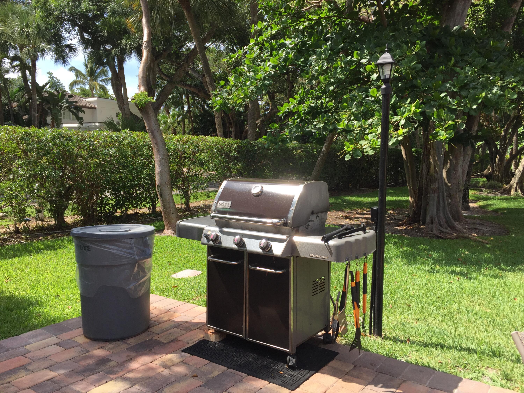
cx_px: 262
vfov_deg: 48.2
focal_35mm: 29
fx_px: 439
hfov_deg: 61.7
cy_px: 196
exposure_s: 1/1099
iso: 32
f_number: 2.2
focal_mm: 4.15
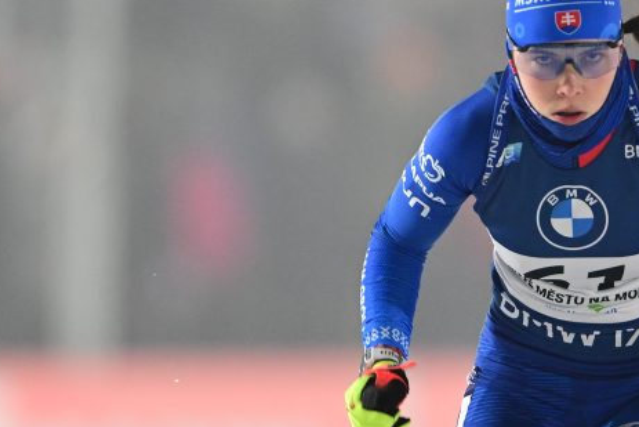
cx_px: 548
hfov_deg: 2.4
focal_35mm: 864
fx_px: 15340
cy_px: 231
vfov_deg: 1.6
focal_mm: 400
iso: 2000
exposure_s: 1/1000
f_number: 2.8
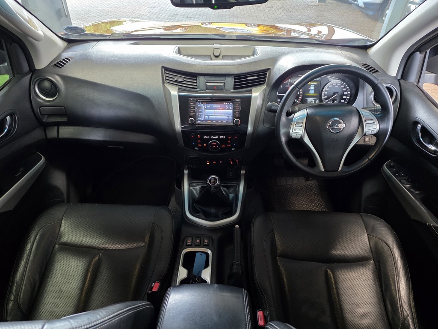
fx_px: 291
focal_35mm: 23
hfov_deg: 73.9
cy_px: 164
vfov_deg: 58.9
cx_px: 219
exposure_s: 1/100
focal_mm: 6.25
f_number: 1.7
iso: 640
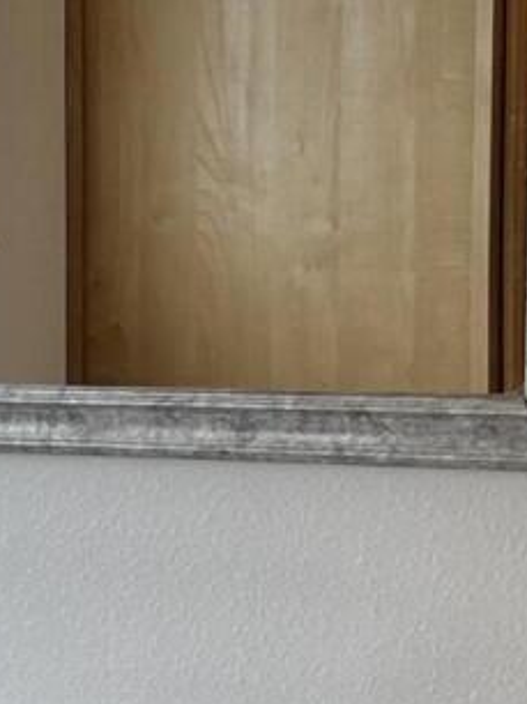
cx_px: -732
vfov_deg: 11.3
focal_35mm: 170
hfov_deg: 8.1
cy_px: 971
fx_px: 3456
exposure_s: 1/120
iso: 50
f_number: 1.5
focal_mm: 5.7
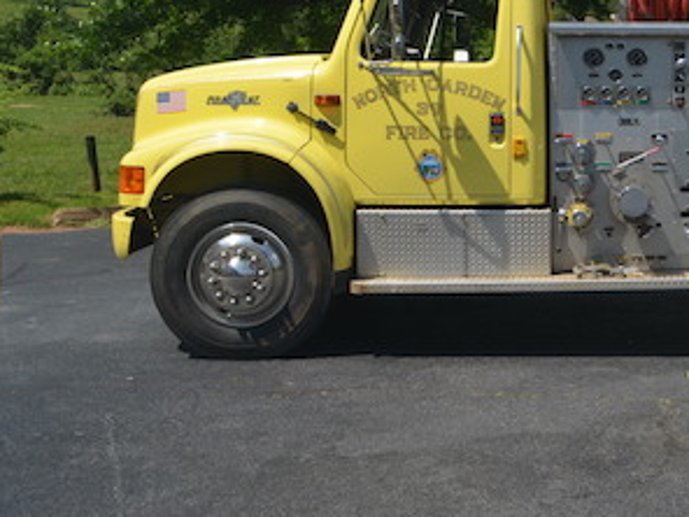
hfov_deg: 31.0
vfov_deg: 25.8
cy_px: 142
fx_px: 1115
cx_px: 740
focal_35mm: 56
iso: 100
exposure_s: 1/320
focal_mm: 18
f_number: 9
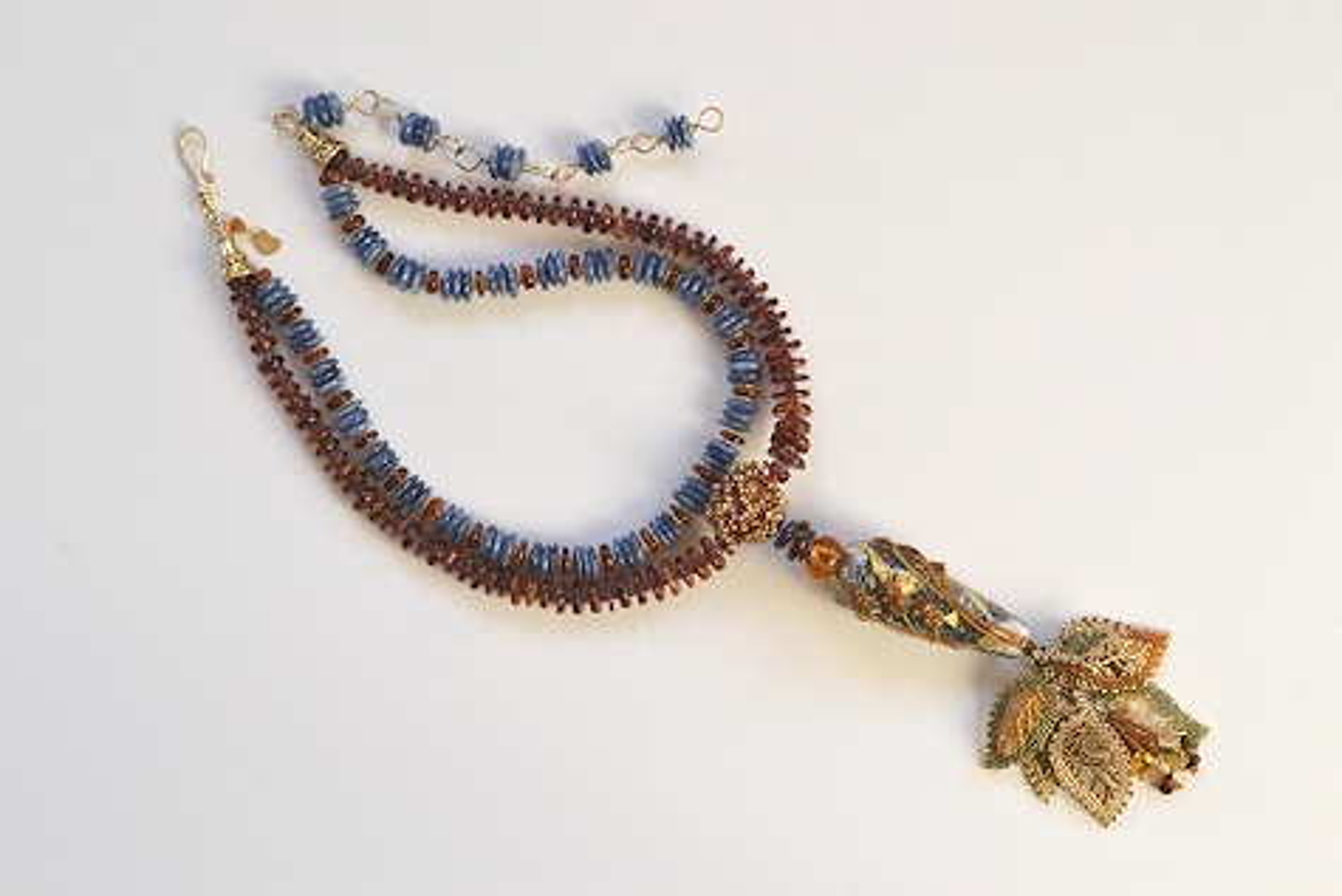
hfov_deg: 37.8
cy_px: 448
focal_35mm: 52
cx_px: 671
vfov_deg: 25.8
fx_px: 1958
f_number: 11
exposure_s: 1/10
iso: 400
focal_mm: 35
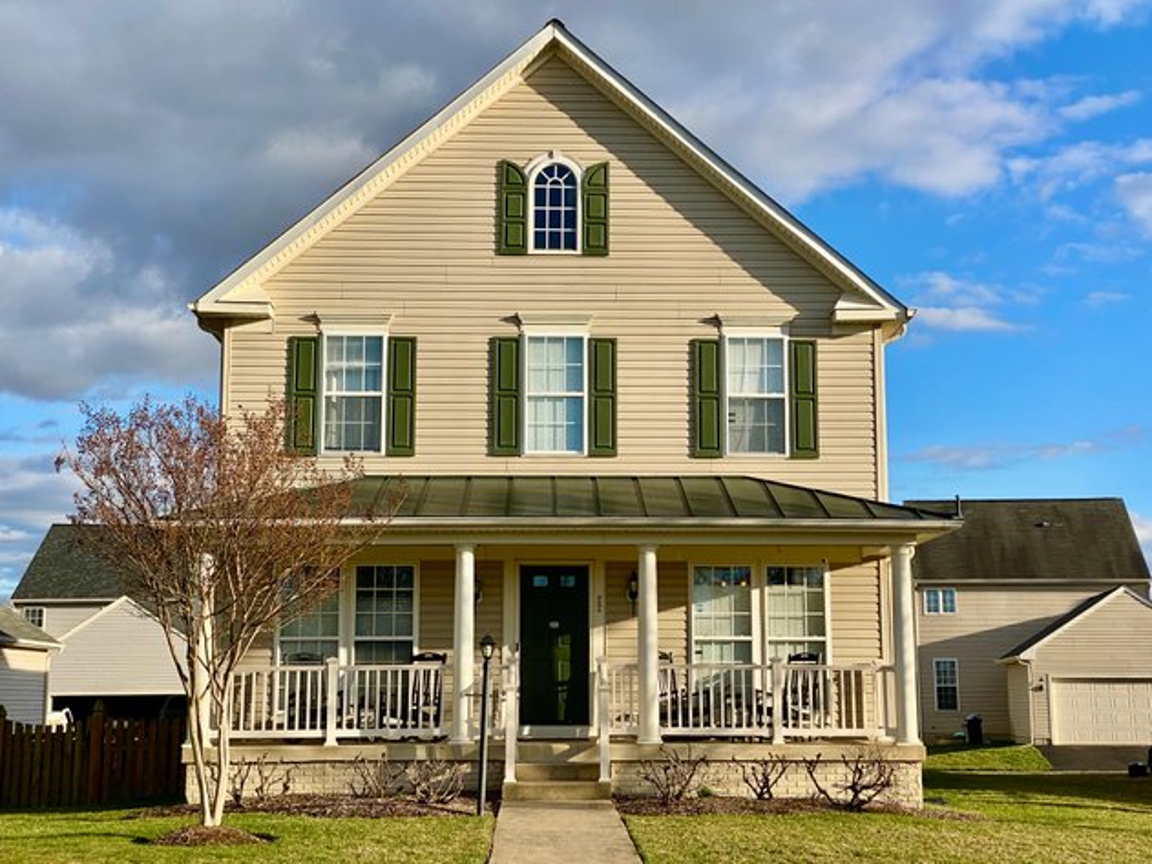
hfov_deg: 36.8
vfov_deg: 28.0
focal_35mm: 52
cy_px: 432
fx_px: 1730
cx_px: 576
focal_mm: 6
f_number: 2
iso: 20
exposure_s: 1/1170
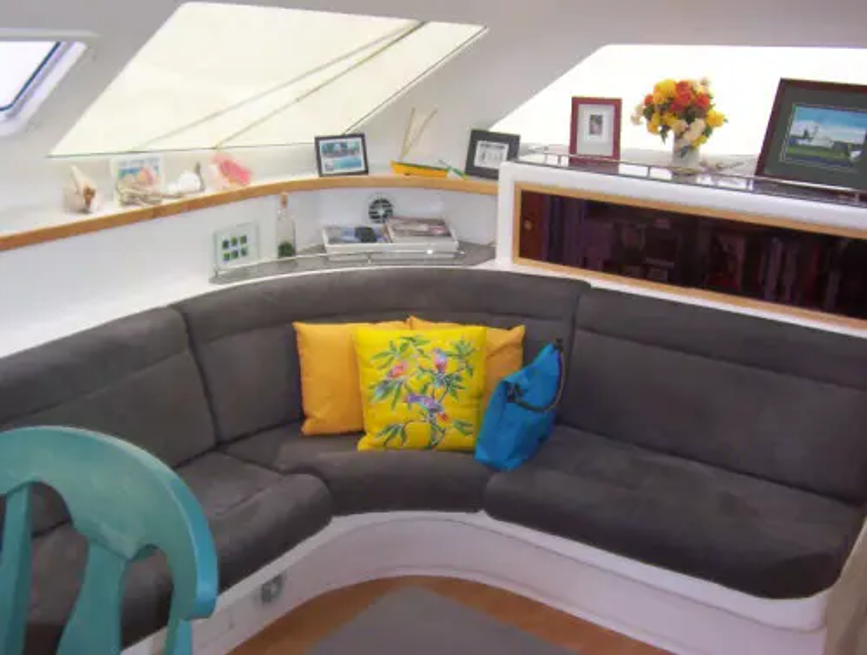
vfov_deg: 39.8
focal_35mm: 36
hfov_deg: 51.2
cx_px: 434
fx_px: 904
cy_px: 328
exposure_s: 1/30
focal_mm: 5.54
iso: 140
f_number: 2.76
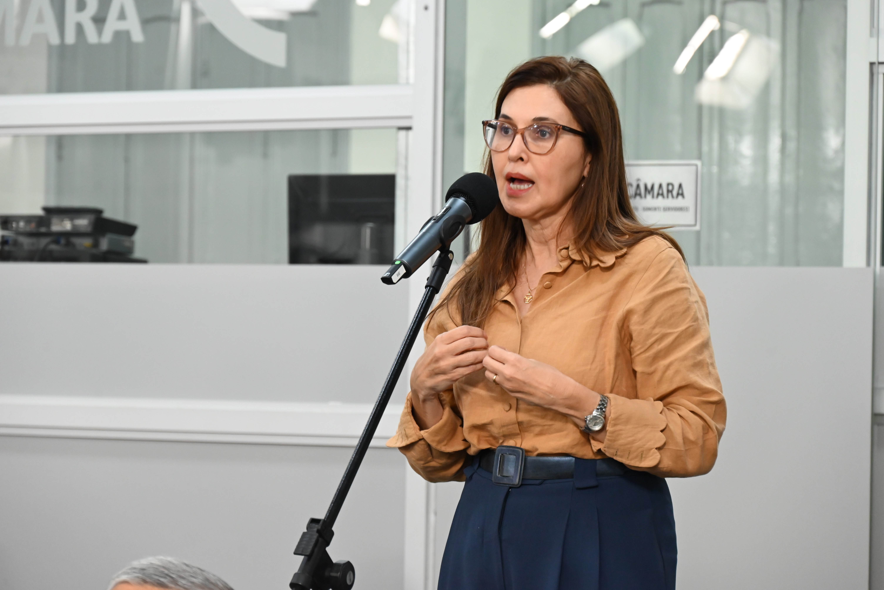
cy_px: 295
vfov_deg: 10.6
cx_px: 442
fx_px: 3193
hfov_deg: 15.8
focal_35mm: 130
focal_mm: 130
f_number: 6.3
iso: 3200
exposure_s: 1/80
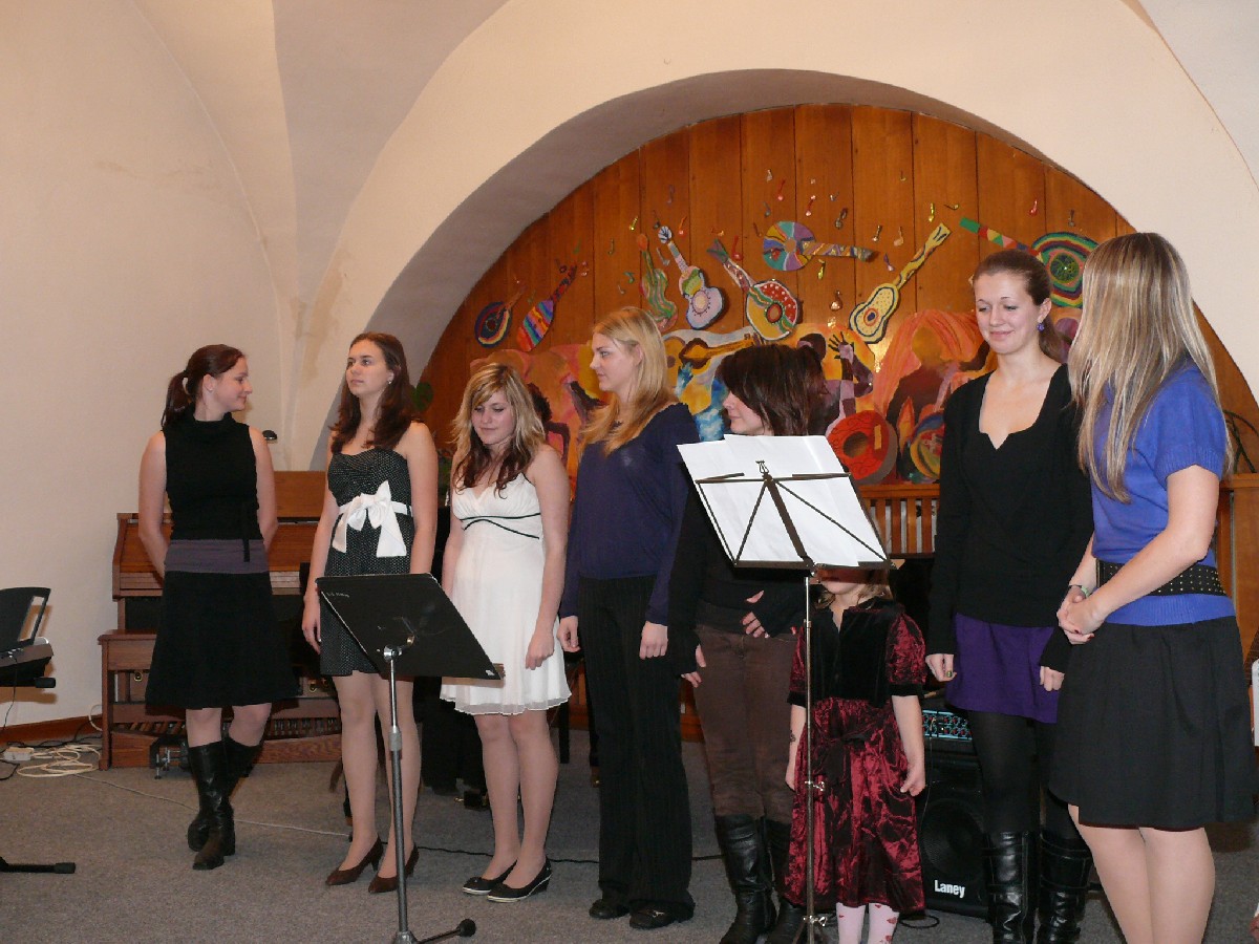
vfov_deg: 36.0
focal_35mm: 40
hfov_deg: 46.8
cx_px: 630
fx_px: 1455
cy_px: 472
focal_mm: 8
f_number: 2.8
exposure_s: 1/30
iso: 200
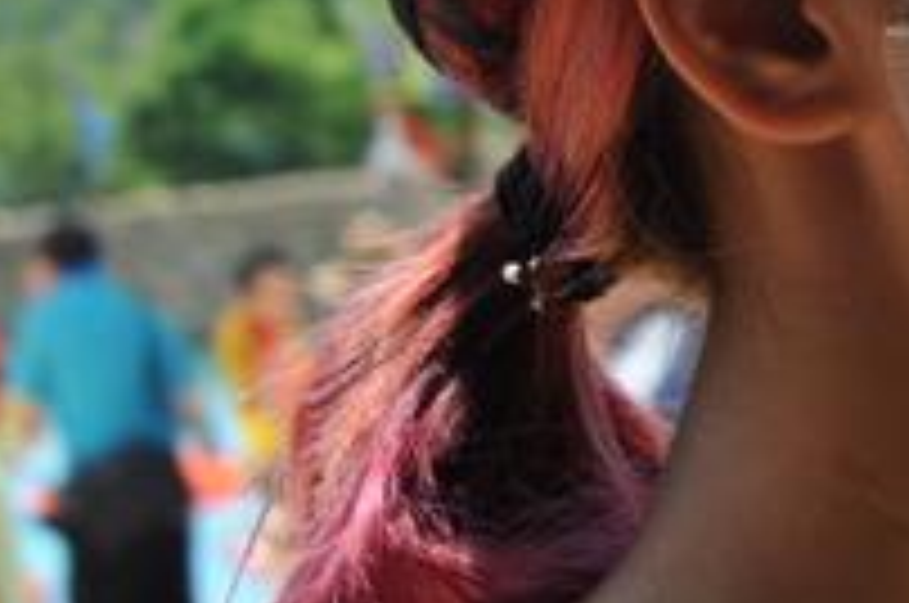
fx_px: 5849
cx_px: 1364
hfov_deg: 8.7
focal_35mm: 232
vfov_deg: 5.9
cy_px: 25
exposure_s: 1/250
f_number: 8
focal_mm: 52
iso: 250
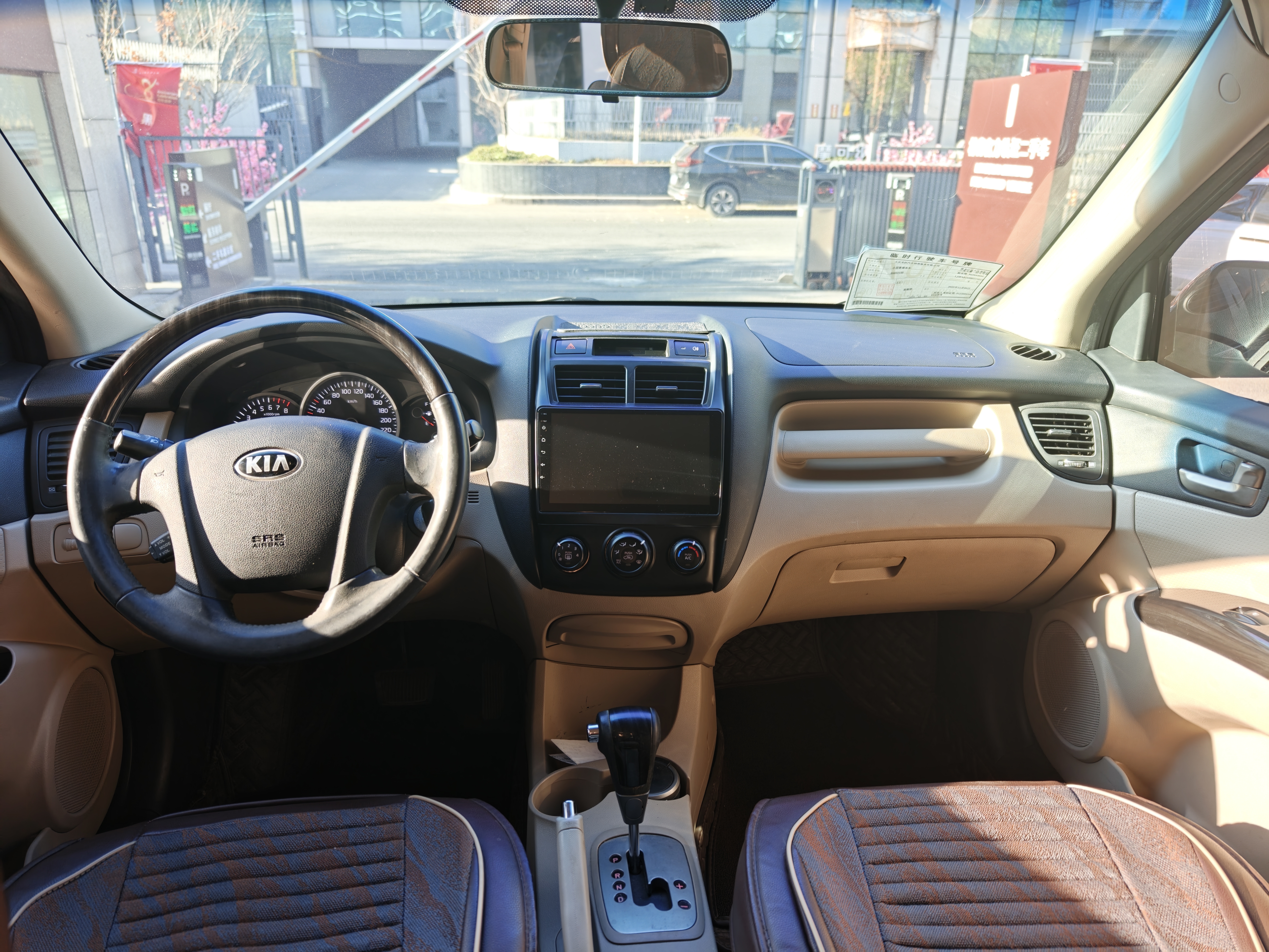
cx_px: 634
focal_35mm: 23
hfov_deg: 73.9
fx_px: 843
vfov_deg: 58.9
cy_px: 476
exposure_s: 1/80
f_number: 1.8
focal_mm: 8.67
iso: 200
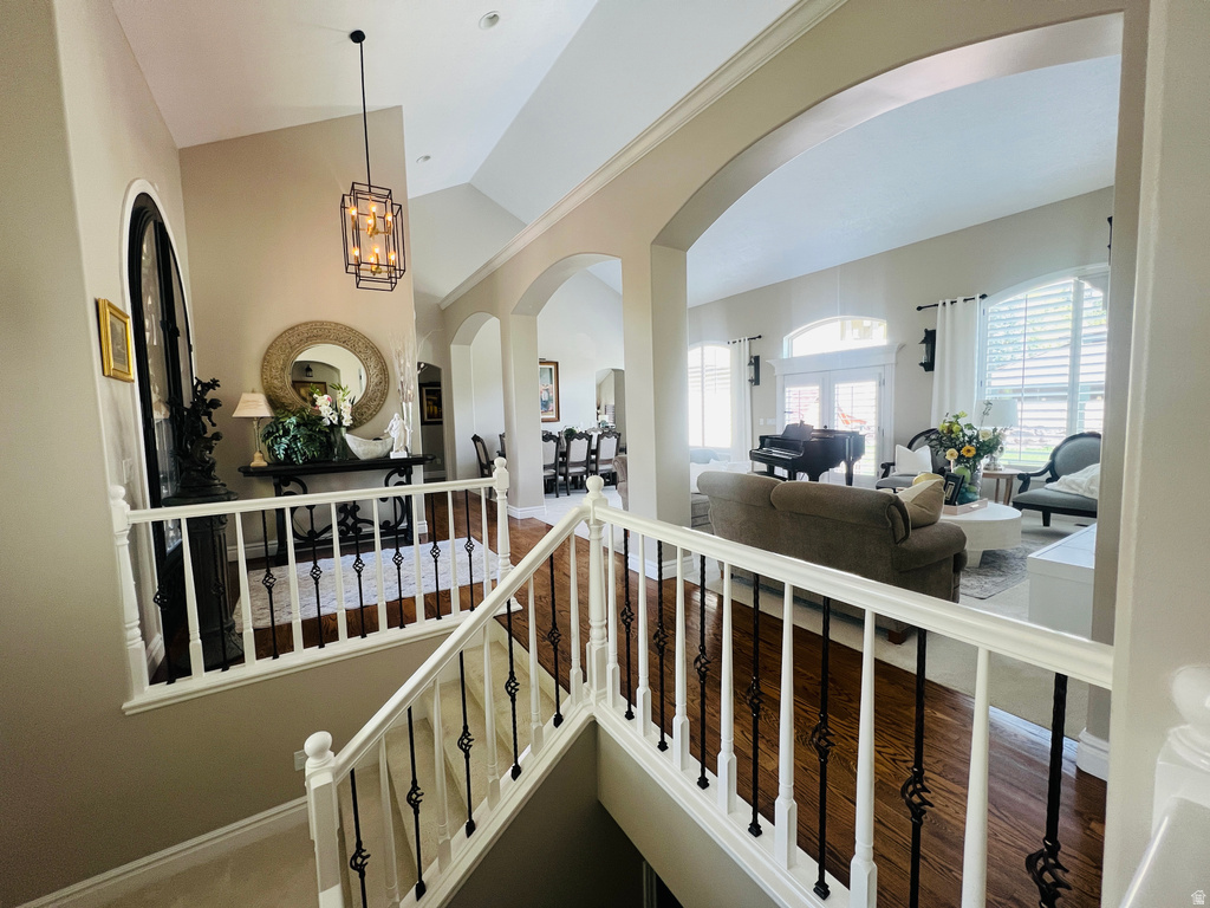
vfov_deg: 89.9
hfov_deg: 106.2
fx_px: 454
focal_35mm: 13
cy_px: 454
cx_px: 605
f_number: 1.8
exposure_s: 1/120
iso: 200
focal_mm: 1.57
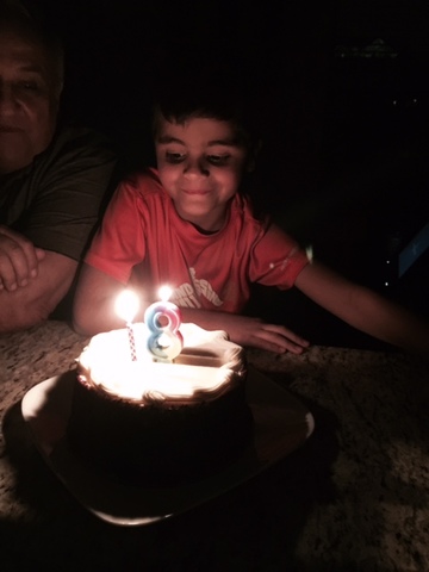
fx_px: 479
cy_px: 286
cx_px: 214
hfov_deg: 48.2
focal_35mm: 29
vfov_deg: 61.7
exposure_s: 1/4
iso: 250
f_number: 2.2
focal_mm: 4.15
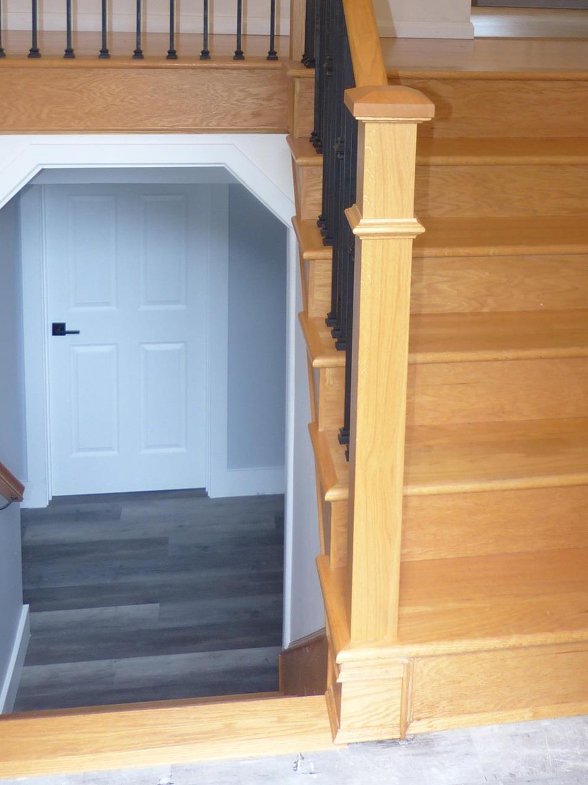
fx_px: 1019
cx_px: 393
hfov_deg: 31.9
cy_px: 99
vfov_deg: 39.4
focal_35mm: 45
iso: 100
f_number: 2.8
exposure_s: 1/30
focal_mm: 4.5
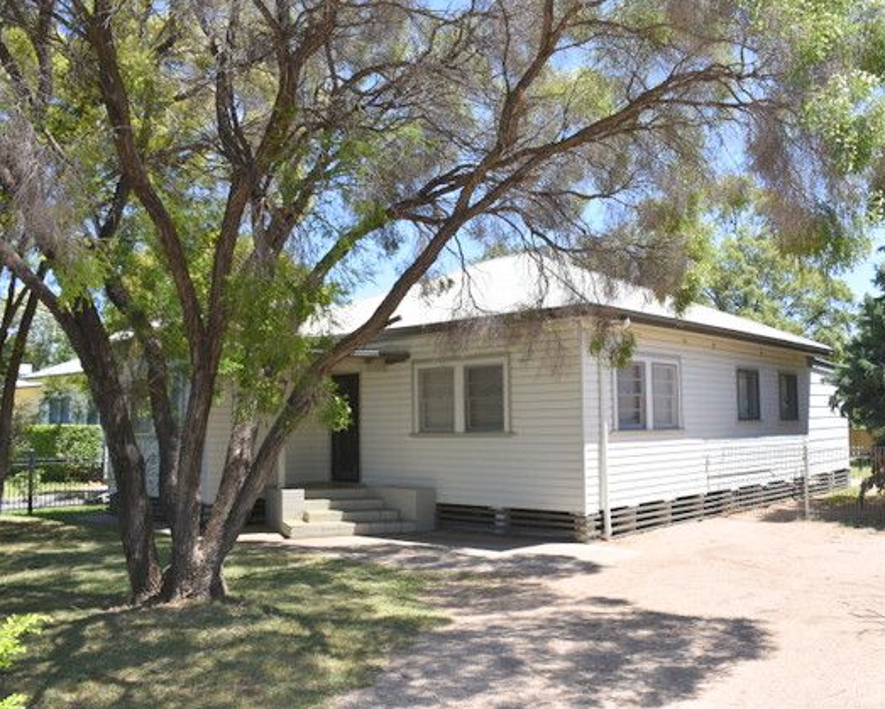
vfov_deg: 47.1
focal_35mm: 31
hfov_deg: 56.6
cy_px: 351
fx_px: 812
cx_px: 540
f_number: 6.3
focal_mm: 18
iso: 100
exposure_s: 1/250
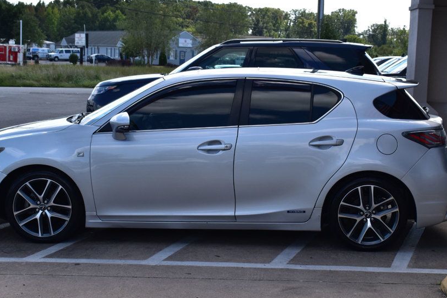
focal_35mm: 64
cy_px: 155
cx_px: 216
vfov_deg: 21.2
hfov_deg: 31.4
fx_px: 794
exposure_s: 1/400
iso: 400
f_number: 11
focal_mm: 34
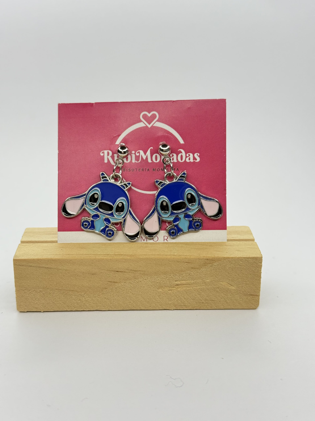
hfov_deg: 30.3
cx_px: 158
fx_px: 582
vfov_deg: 39.7
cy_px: 210
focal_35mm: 48
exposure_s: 1/100
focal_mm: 6.76
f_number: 1.78
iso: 100
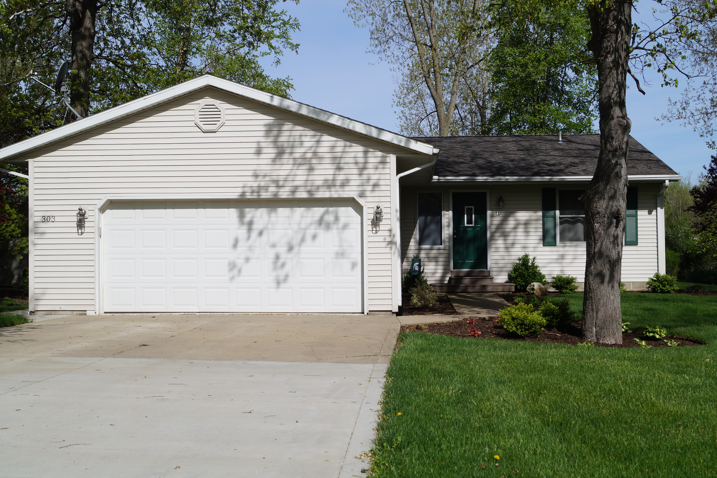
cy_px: 239
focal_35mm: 42
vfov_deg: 31.9
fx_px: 836
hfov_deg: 46.4
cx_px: 358
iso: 100
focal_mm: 28
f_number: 11
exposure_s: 1/250
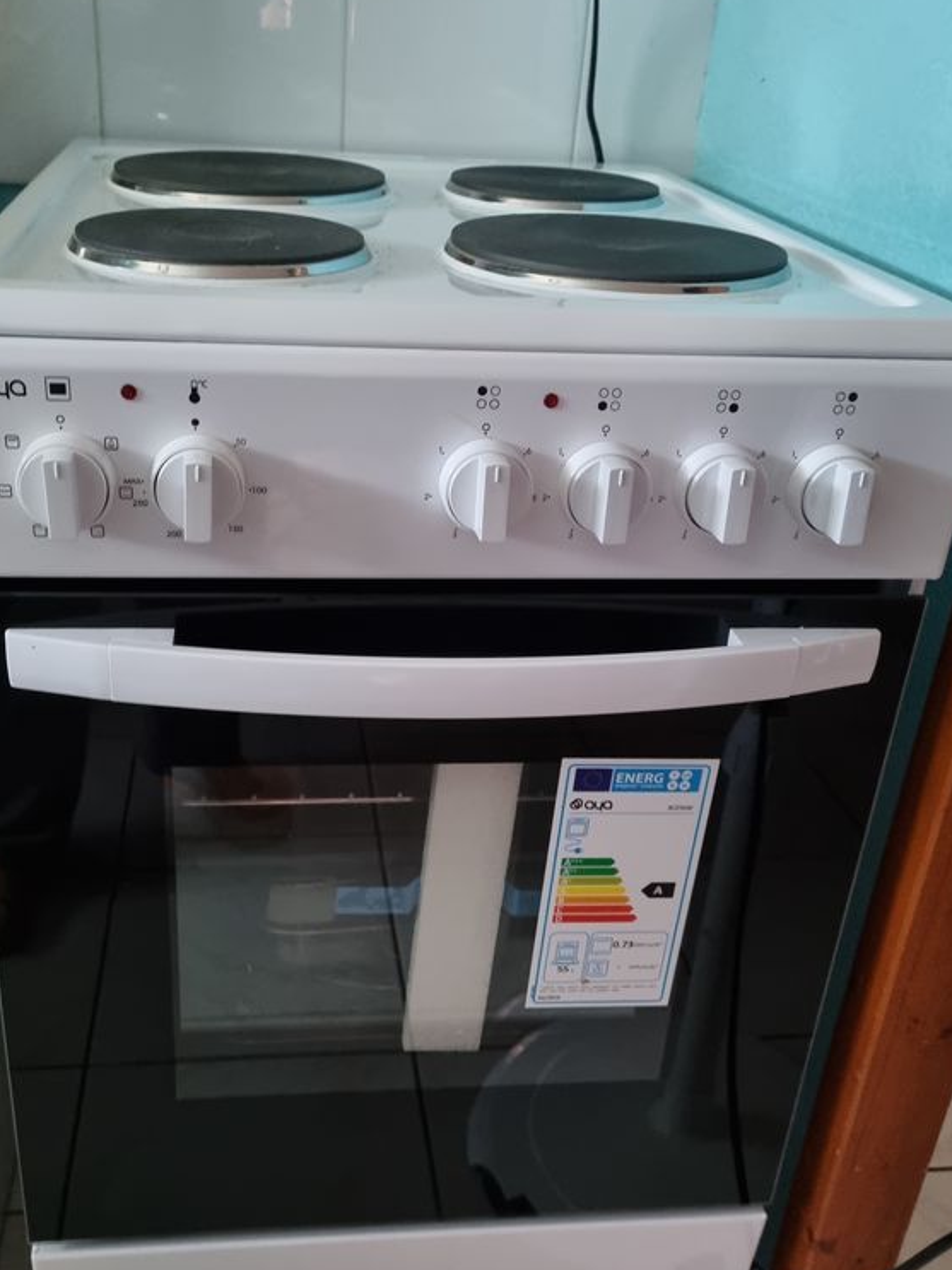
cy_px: 667
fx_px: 1284
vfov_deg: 52.6
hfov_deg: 40.6
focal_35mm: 35
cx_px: 405
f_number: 1.8
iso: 640
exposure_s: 1/25
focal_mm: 5.4
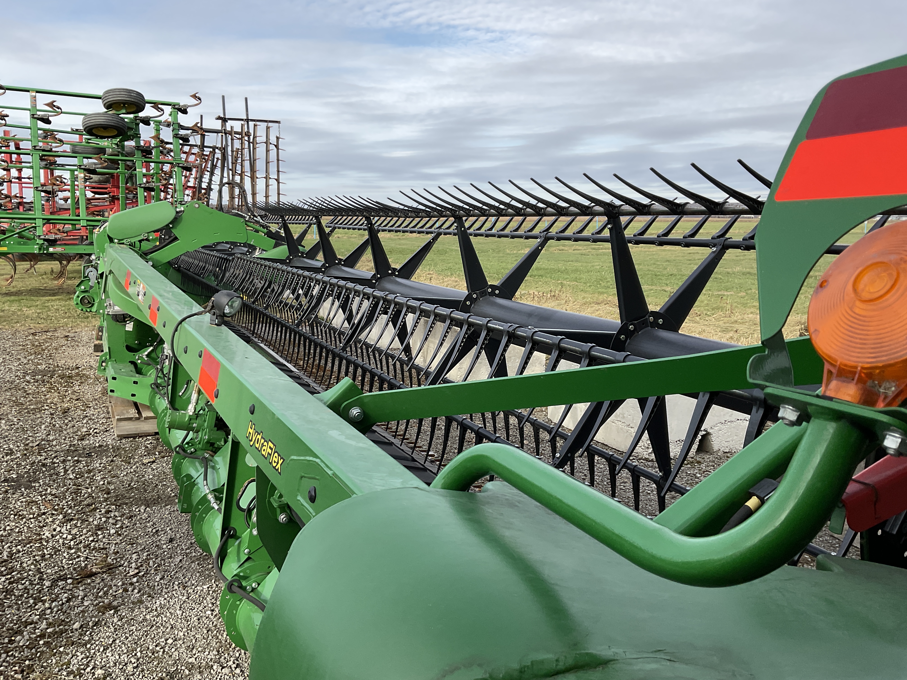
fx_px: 760
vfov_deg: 48.2
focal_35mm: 29
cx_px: 454
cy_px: 340
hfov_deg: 61.7
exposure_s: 1/1076
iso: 16
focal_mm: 3
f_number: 1.8
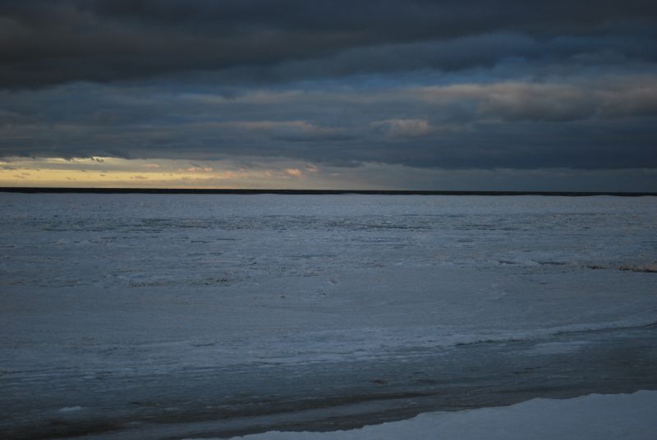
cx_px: 328
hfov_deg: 24.6
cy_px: 220
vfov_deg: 16.6
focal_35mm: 82
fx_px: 1508
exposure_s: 1/125
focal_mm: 55
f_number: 5.6
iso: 180
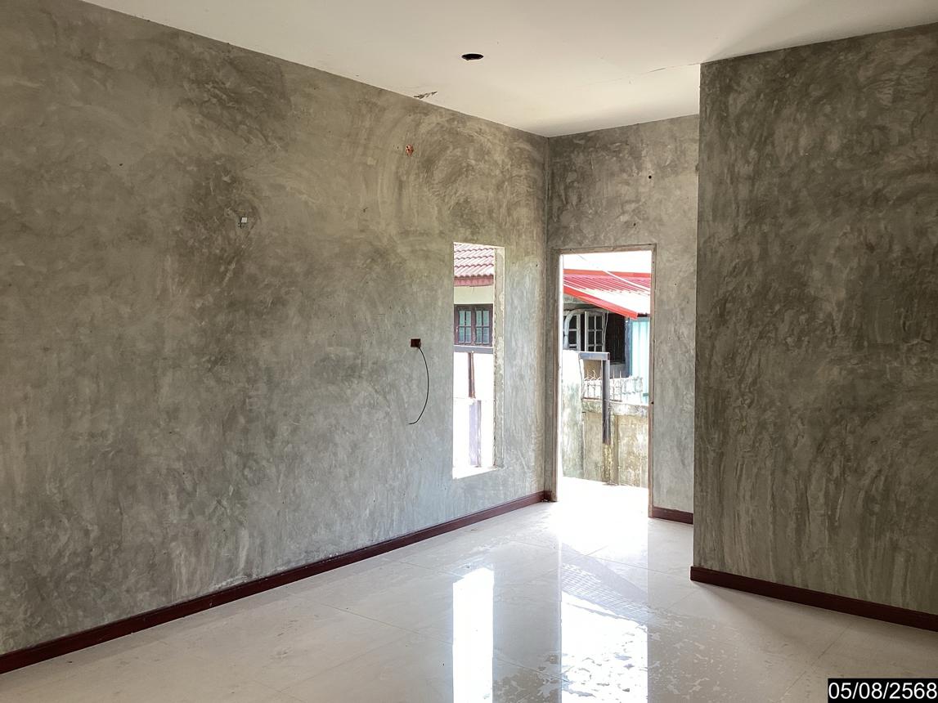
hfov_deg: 58.4
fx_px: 840
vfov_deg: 45.4
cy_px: 352
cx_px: 469
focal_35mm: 31
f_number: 2.4
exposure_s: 1/100
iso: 40
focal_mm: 3.3
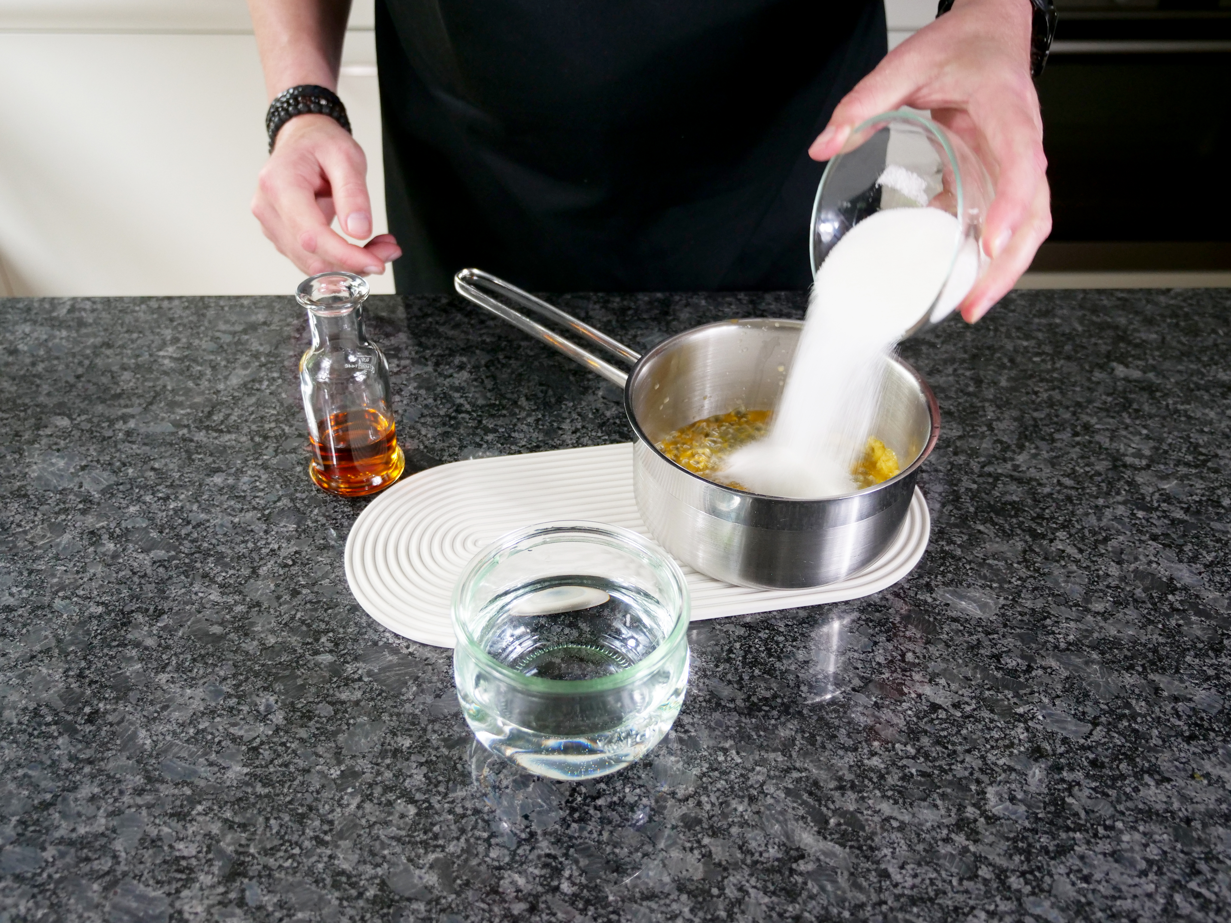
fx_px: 1138
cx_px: 616
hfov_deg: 56.8
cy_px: 462
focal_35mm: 32
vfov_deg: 44.2
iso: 800
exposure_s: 1/60
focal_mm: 16
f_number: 2.8
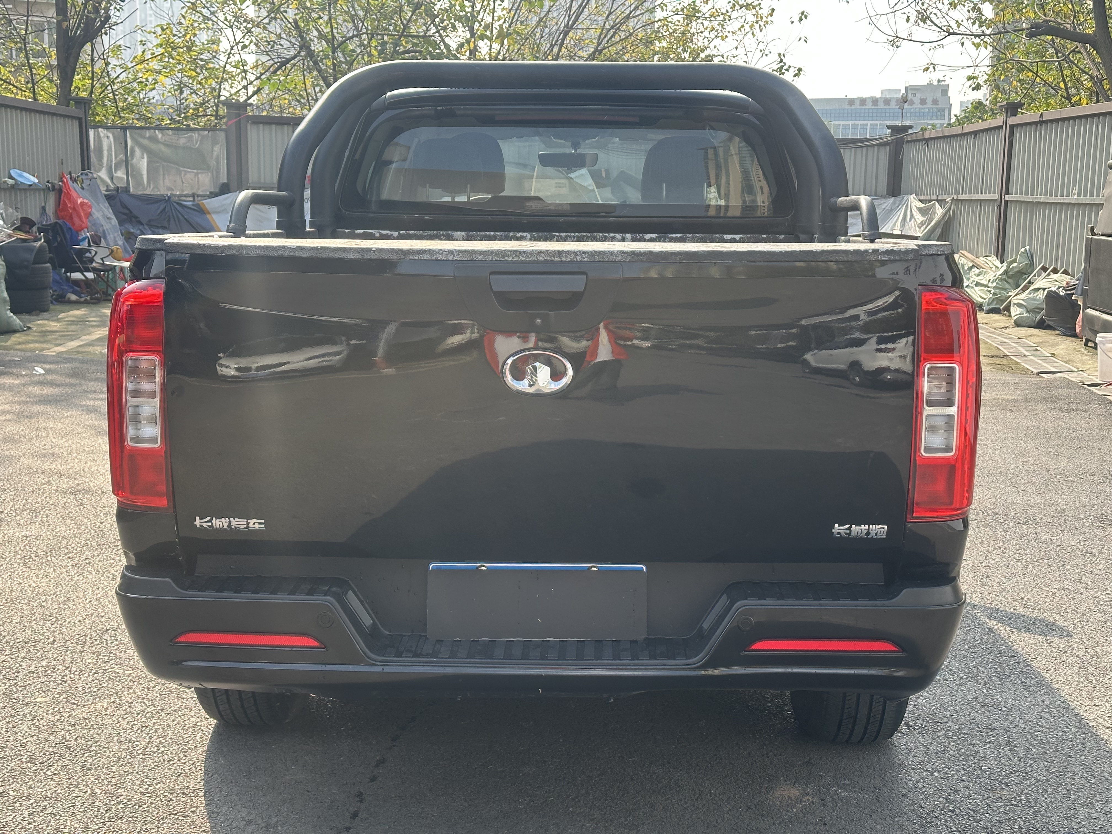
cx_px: 556
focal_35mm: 48
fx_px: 1542
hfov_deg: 39.7
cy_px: 417
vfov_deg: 30.3
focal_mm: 6.86
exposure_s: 1/894
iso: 64
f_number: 1.78
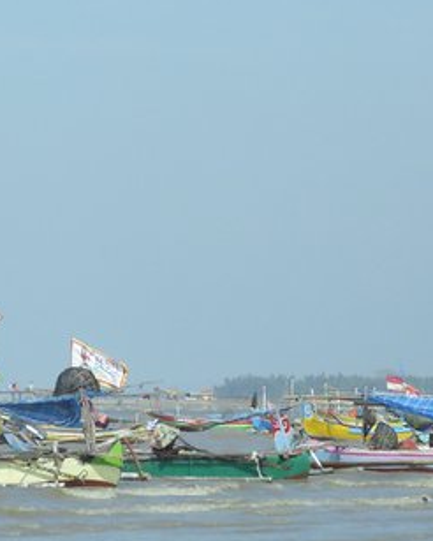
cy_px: 435
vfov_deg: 6.7
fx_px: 4593
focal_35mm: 287
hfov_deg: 5.4
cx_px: 48
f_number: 5.2
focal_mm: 18.6
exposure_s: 1/800
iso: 100
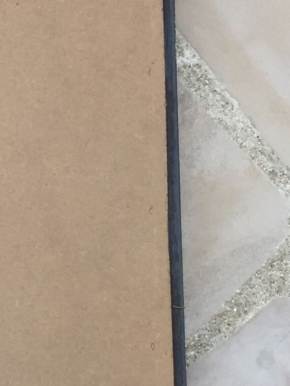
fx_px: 1396
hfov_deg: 10.7
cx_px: -311
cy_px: 250
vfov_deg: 15.7
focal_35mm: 125
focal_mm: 4.15
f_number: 2.2
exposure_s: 1/421
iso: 32
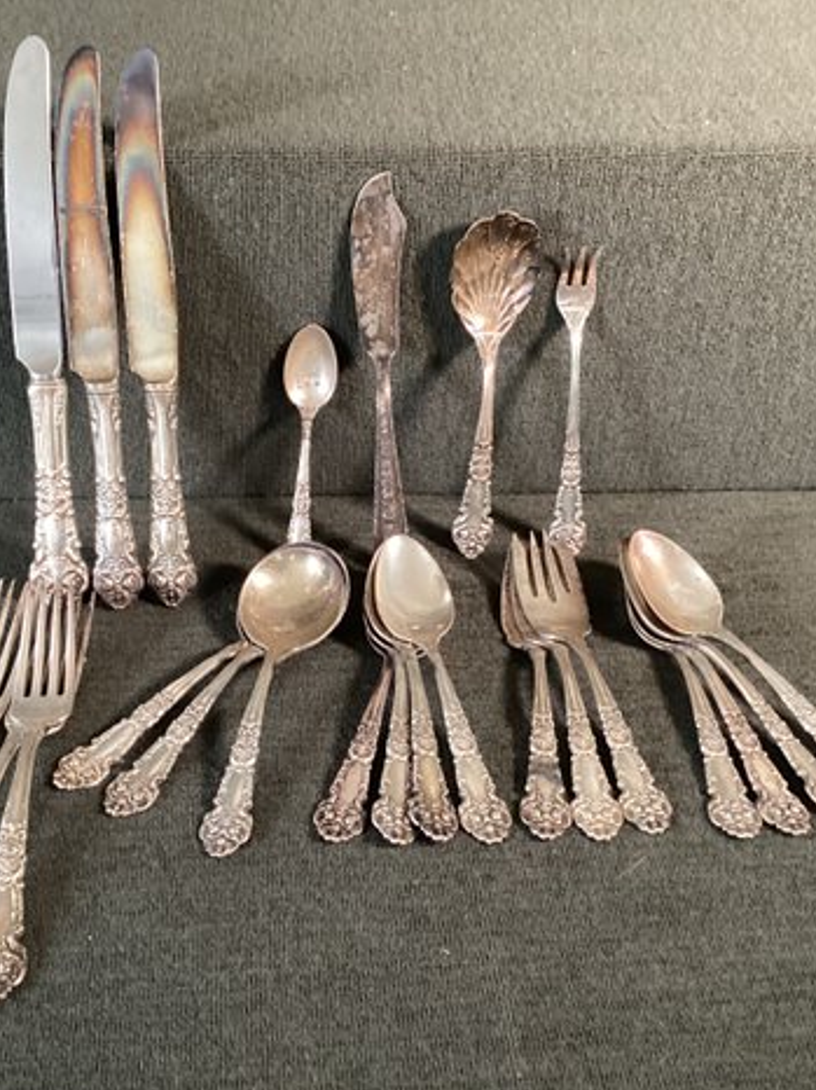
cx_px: 343
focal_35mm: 42
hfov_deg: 34.2
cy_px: 549
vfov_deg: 44.8
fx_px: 1321
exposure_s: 1/60
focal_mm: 3.3
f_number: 2.4
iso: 320
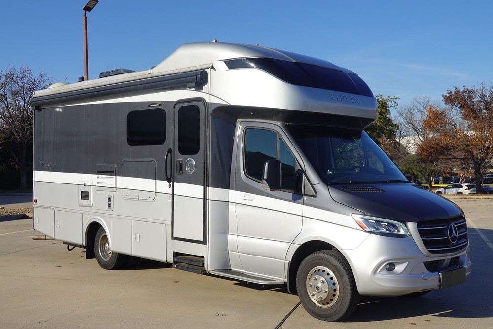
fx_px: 562
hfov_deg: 47.4
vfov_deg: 32.6
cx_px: 246
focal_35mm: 41
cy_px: 164
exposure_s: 1/500
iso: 100
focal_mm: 15.28
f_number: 5.6
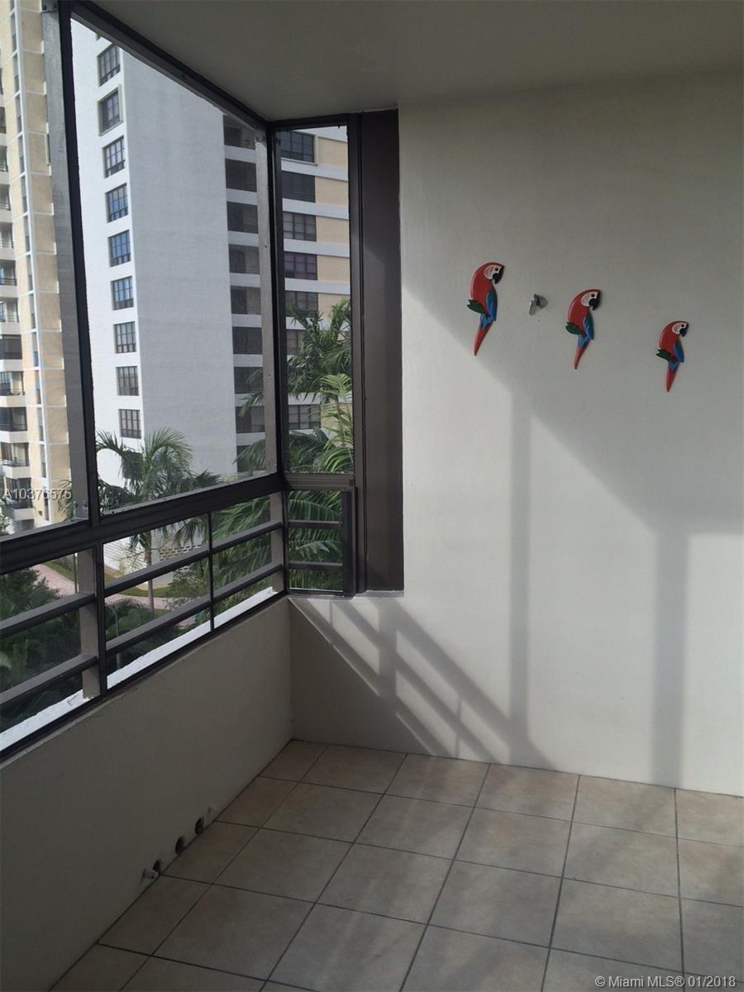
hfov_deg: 46.8
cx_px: 372
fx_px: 860
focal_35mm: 30
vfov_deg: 60.0
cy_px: 496
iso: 32
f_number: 2.2
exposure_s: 1/410
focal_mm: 4.12
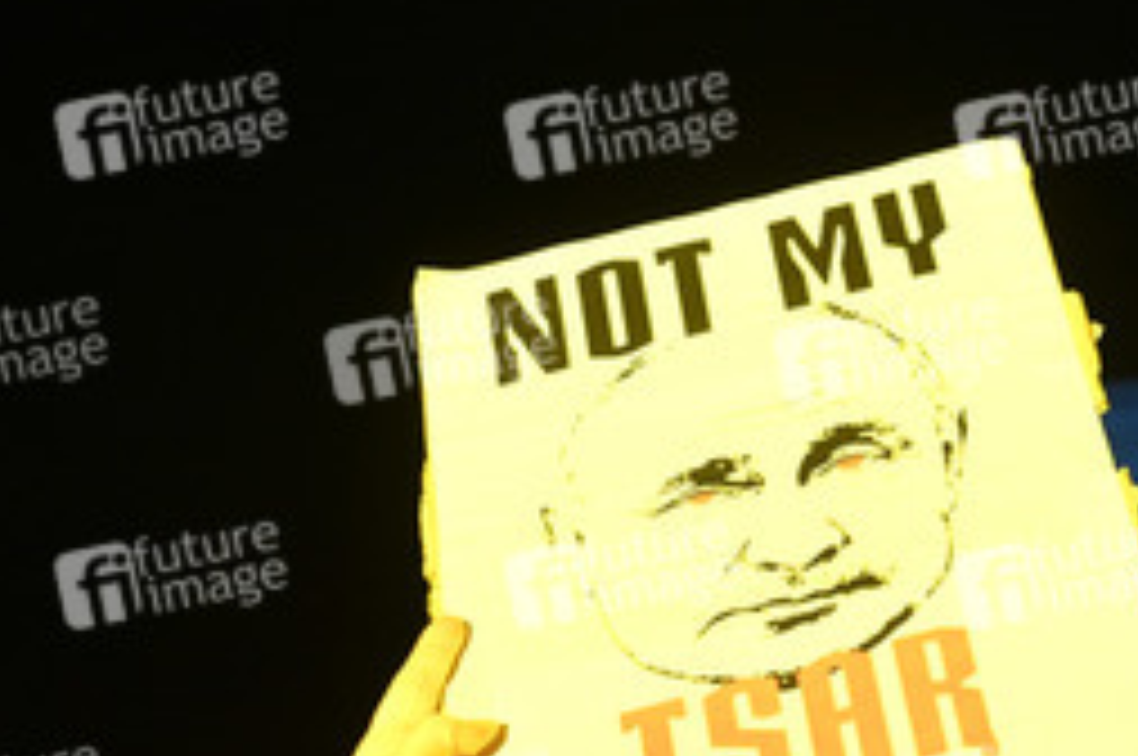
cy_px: 464
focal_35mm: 100
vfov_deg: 13.6
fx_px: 3157
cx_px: 951
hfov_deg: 20.2
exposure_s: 1/80
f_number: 5.6
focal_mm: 56
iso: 8000
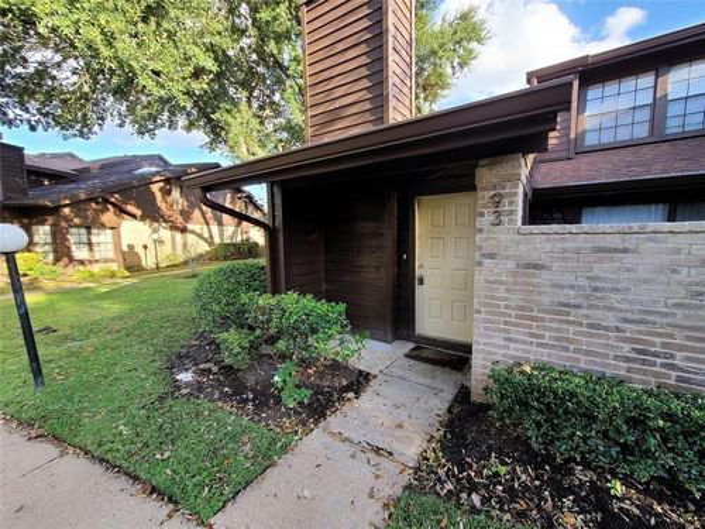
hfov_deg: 106.2
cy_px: 264
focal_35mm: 13
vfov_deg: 89.9
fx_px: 265
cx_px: 352
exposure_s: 1/125
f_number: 2.2
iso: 64
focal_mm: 2.2
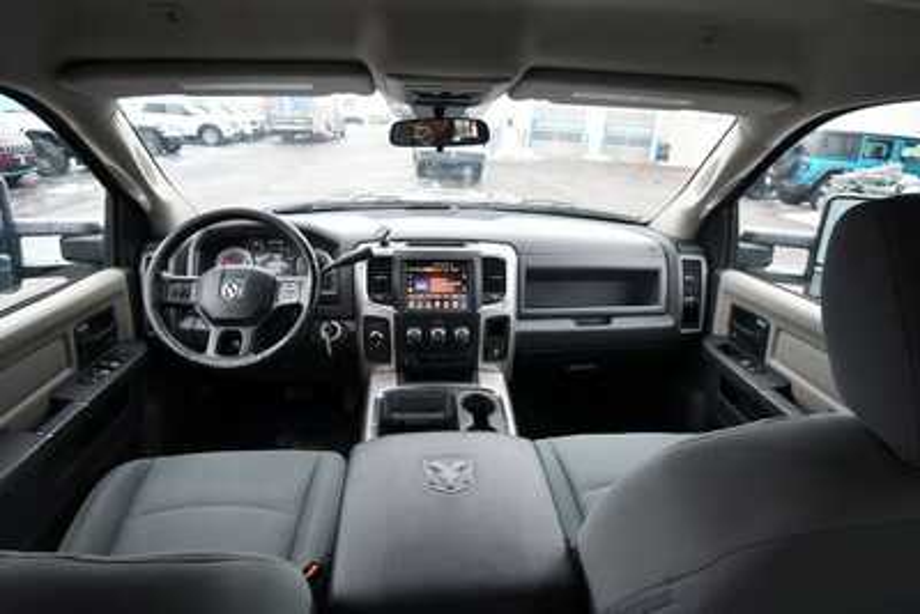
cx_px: 460
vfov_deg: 64.6
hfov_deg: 86.9
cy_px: 307
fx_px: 486
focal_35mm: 19
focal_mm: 13
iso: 800
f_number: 4.8
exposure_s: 1/250
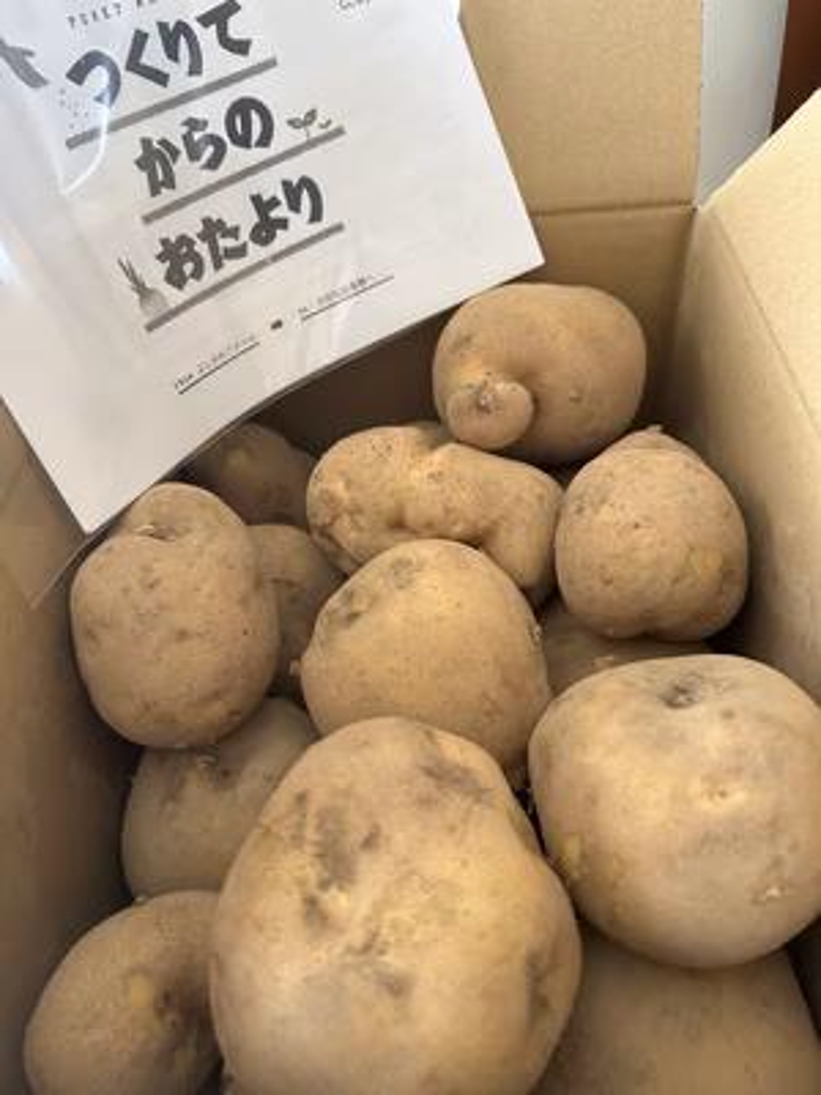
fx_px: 822
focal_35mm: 26
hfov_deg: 53.1
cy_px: 548
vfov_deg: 67.3
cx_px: 410
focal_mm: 5.7
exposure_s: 1/91
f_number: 1.5
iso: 125
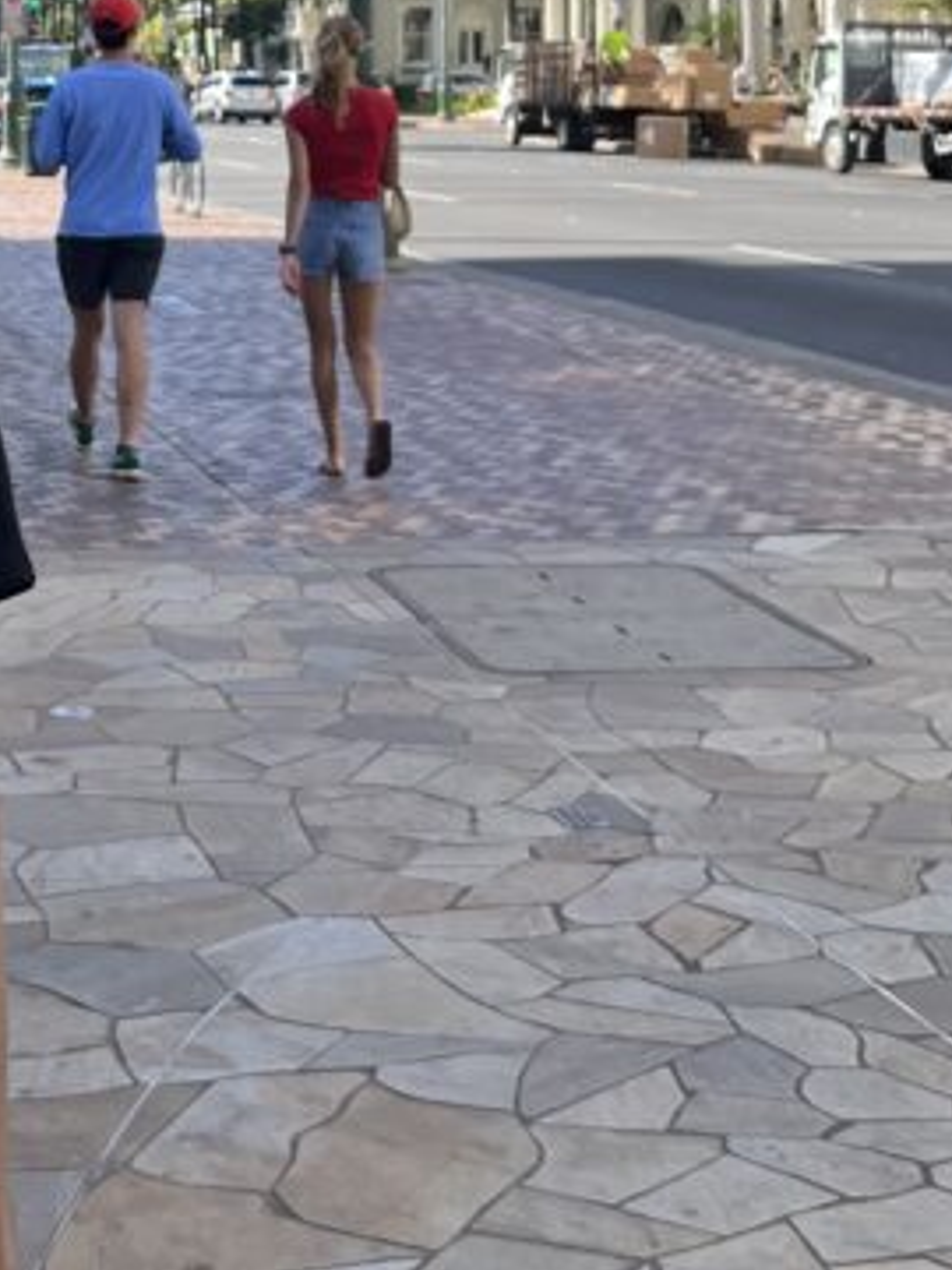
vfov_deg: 25.2
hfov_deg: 19.6
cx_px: 162
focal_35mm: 74
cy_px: 32
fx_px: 2714
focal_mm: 5.7
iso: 50
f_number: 1.5
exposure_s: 1/1808
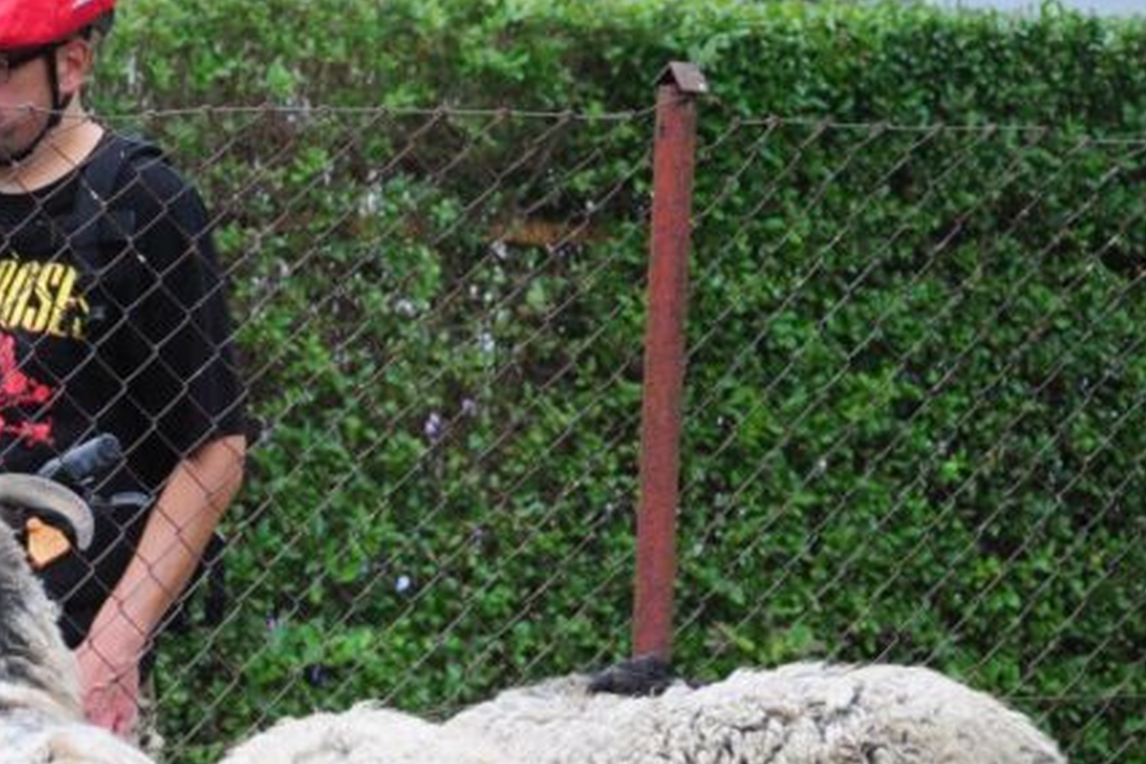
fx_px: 9167
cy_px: 589
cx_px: -121
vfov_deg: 4.8
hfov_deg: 7.1
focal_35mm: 288
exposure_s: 1/640
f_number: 6.3
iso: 500
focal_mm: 80
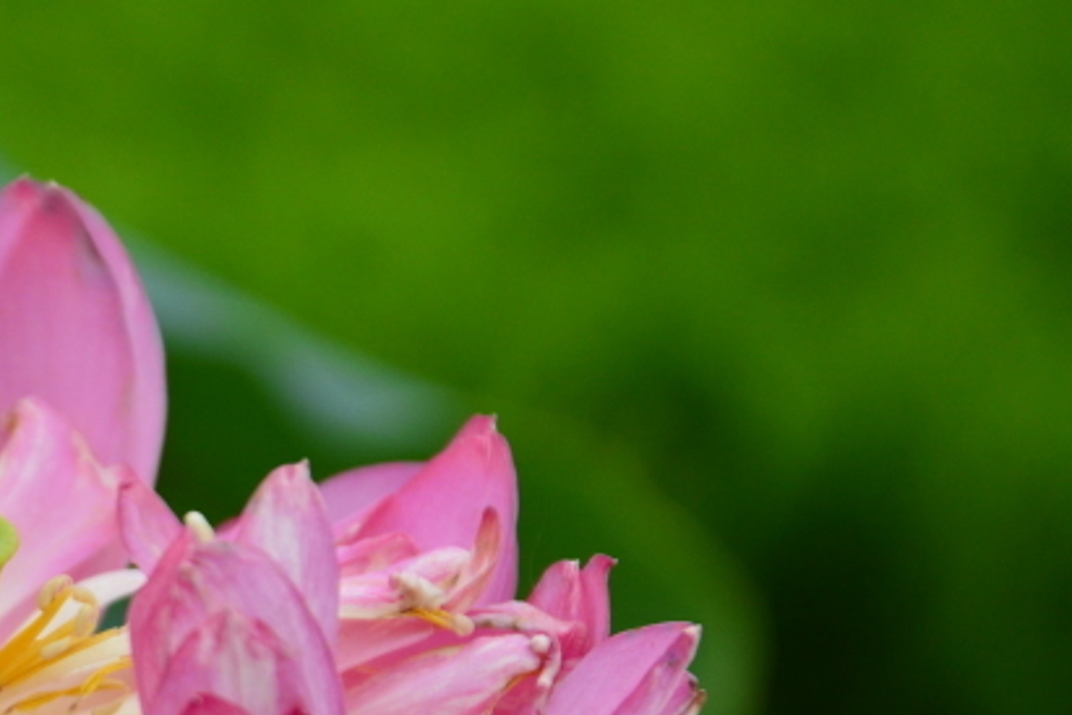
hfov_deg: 6.9
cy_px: 800
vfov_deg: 4.6
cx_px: -94
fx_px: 8903
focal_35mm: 299
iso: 200
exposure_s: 1/400
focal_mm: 80
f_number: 5.3
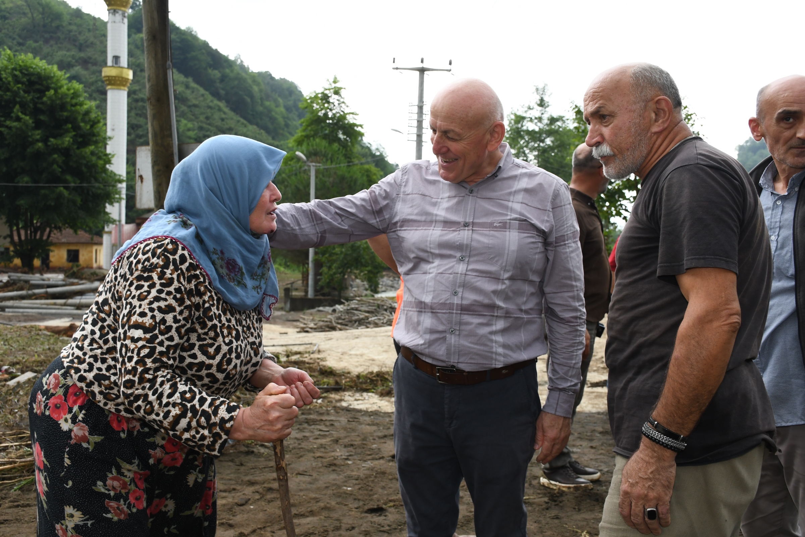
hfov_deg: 49.6
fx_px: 872
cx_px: 402
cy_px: 268
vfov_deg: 34.2
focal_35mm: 39
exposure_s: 1/250
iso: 500
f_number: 7.1
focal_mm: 26
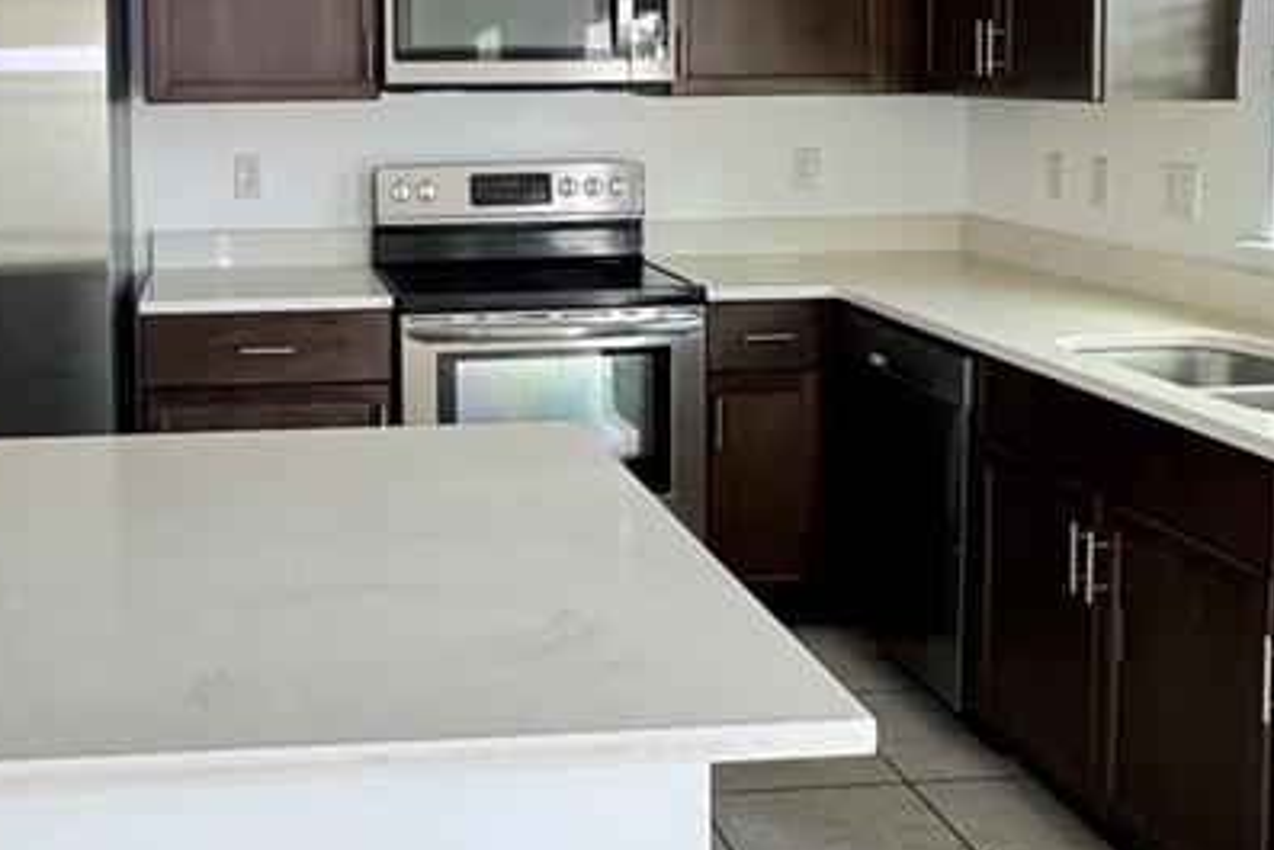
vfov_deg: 29.8
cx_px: 369
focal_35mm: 44
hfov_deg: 43.5
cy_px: 173
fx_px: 1558
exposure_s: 1/71
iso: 320
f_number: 2.2
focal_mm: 2.22
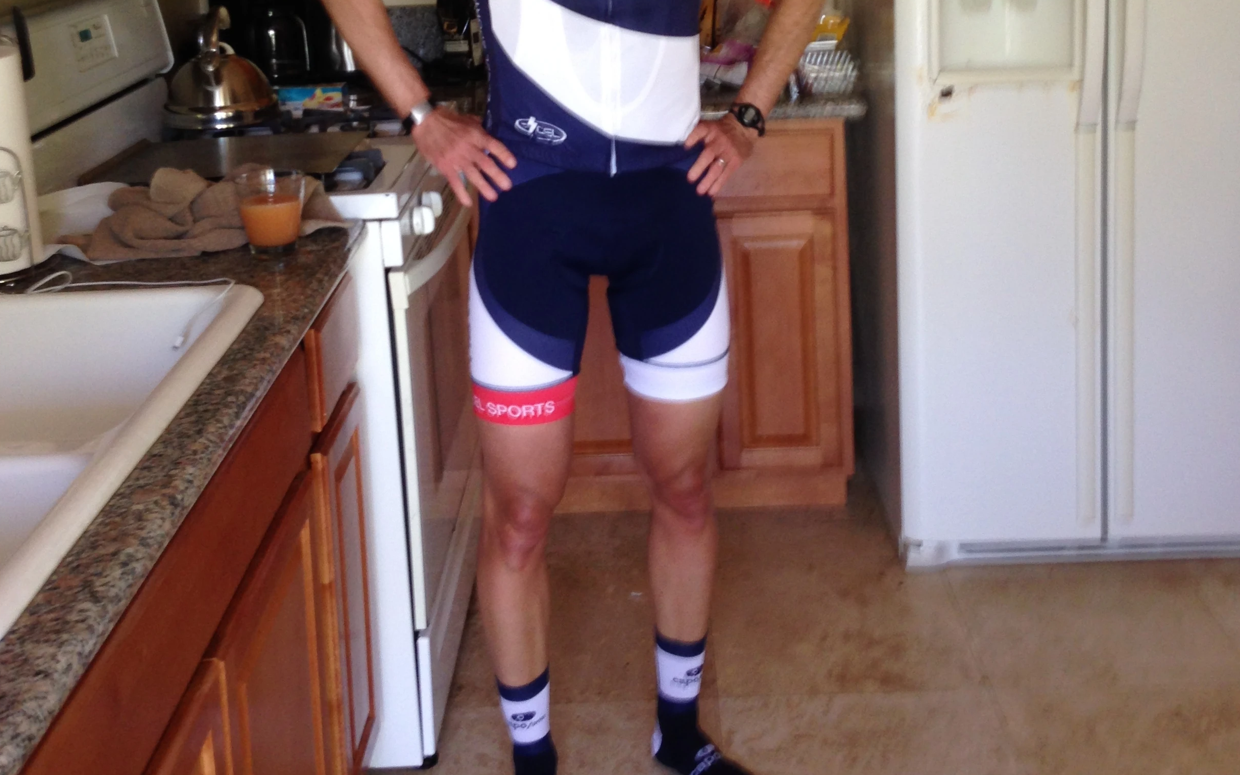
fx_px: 1588
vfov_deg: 26.4
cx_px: 618
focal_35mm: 47
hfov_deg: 42.6
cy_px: 59
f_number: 2.4
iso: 80
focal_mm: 4.12
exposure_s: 1/20
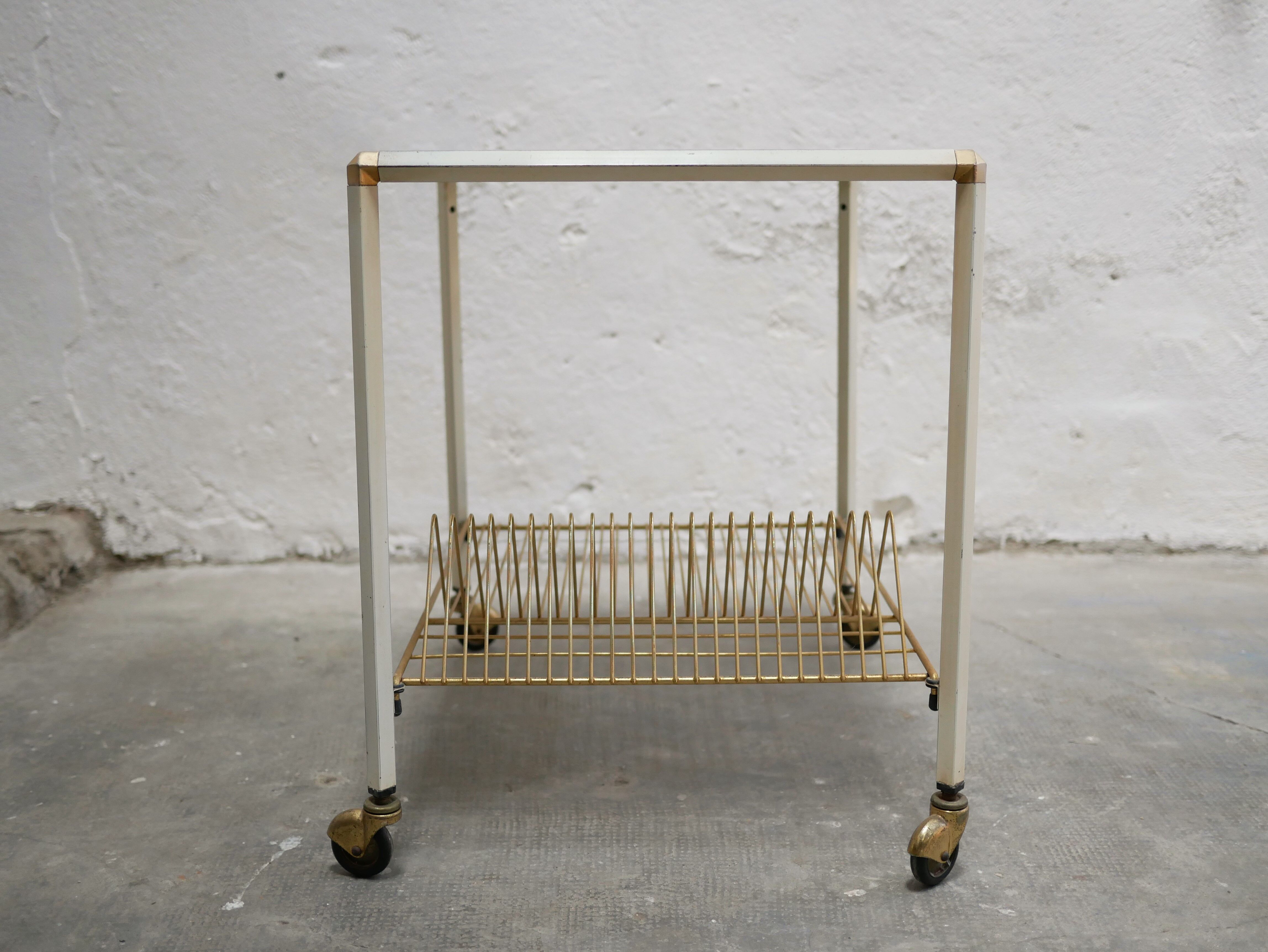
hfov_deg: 46.8
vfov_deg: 36.0
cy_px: 476
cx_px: 634
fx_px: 1466
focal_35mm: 40
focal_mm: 20
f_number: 1.7
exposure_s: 1/60
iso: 500
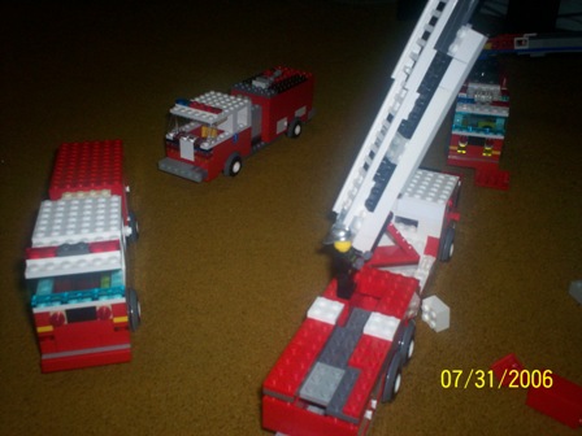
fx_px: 605
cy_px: 218
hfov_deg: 51.4
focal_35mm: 36
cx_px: 291
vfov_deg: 39.7
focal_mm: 6
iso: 140
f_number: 4.5
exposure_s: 1/60
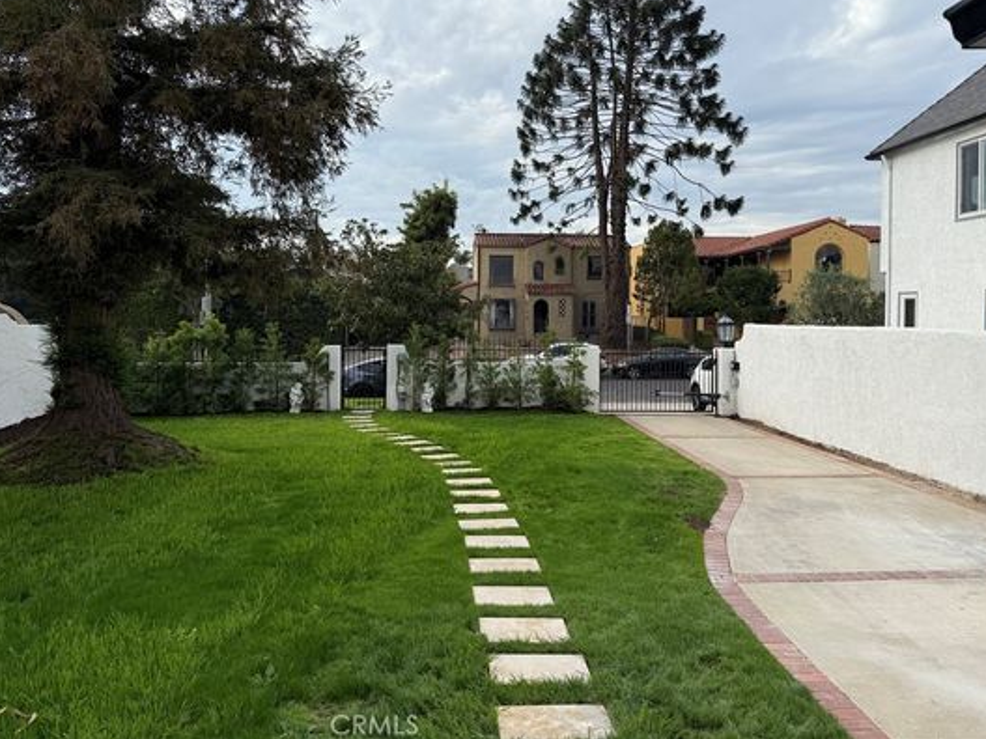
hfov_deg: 65.3
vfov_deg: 51.2
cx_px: 515
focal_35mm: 27
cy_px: 326
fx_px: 769
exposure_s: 1/3425
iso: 80
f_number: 1.78
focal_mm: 6.76
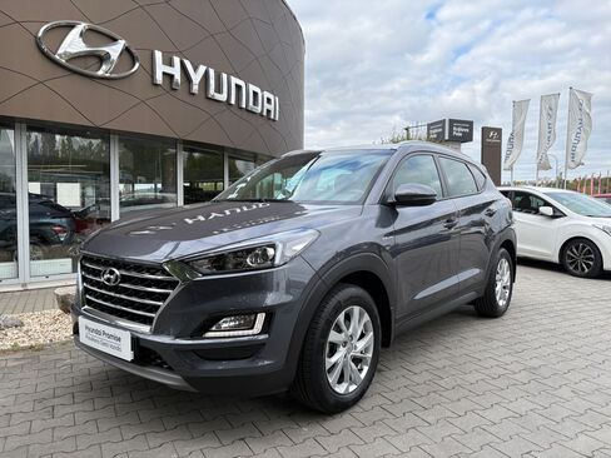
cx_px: 306
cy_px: 229
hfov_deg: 67.3
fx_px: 459
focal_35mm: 26
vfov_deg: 53.1
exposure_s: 1/1032
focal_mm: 5.96
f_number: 1.6
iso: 50
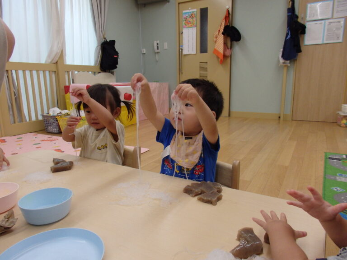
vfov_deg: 54.9
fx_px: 251
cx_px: 174
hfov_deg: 69.4
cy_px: 130
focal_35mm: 25
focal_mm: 4.5
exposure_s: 1/320
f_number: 3
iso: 400
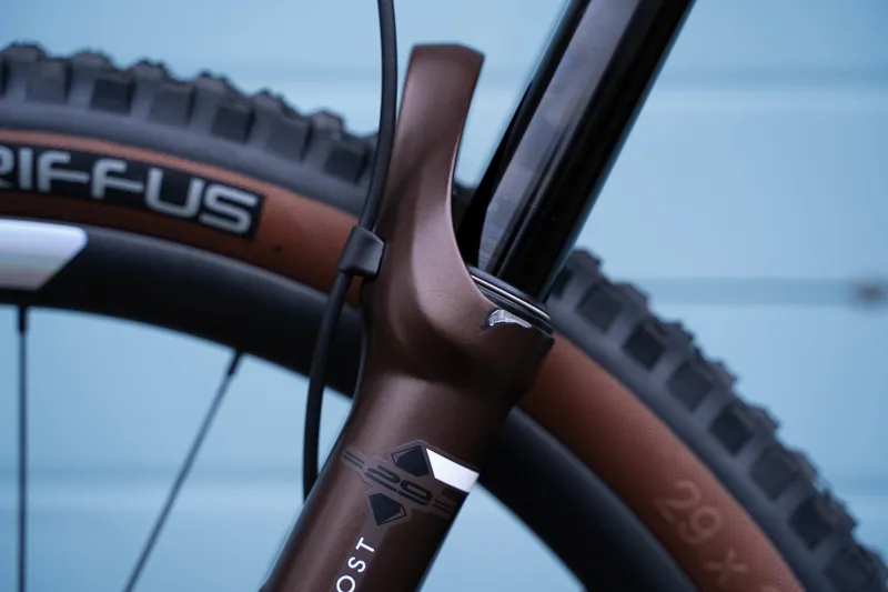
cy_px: 296
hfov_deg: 31.0
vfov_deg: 20.9
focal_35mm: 65
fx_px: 1603
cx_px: 444
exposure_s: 1/500
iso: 500
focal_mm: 65
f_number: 3.5
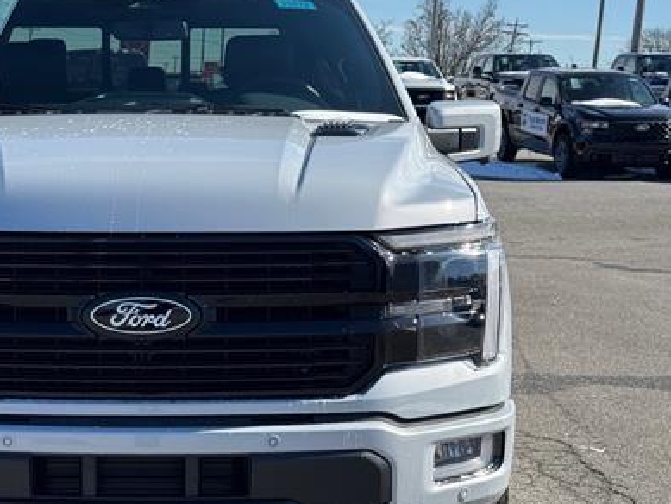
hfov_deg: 24.4
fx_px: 1532
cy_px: 307
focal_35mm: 79
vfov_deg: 18.6
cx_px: 148
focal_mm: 6.76
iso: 64
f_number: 1.78
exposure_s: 1/3610
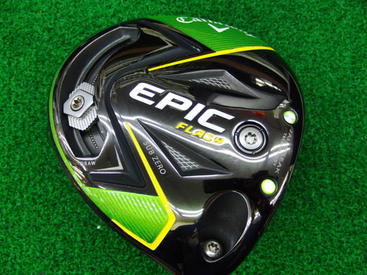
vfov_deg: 38.7
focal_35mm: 37
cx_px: 184
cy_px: 138
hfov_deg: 50.1
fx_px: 392
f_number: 3.6
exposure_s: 1/60
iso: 400
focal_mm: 6.42
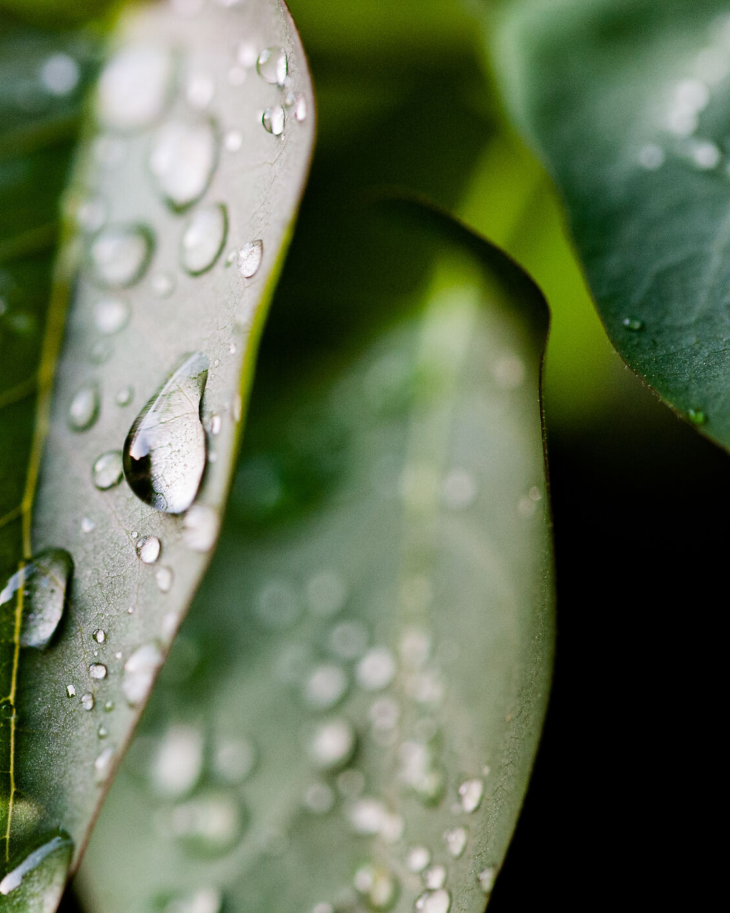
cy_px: 498
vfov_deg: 11.4
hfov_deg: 9.1
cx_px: 144
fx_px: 4565
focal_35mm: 169
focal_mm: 105
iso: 2000
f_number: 5.6
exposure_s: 1/100
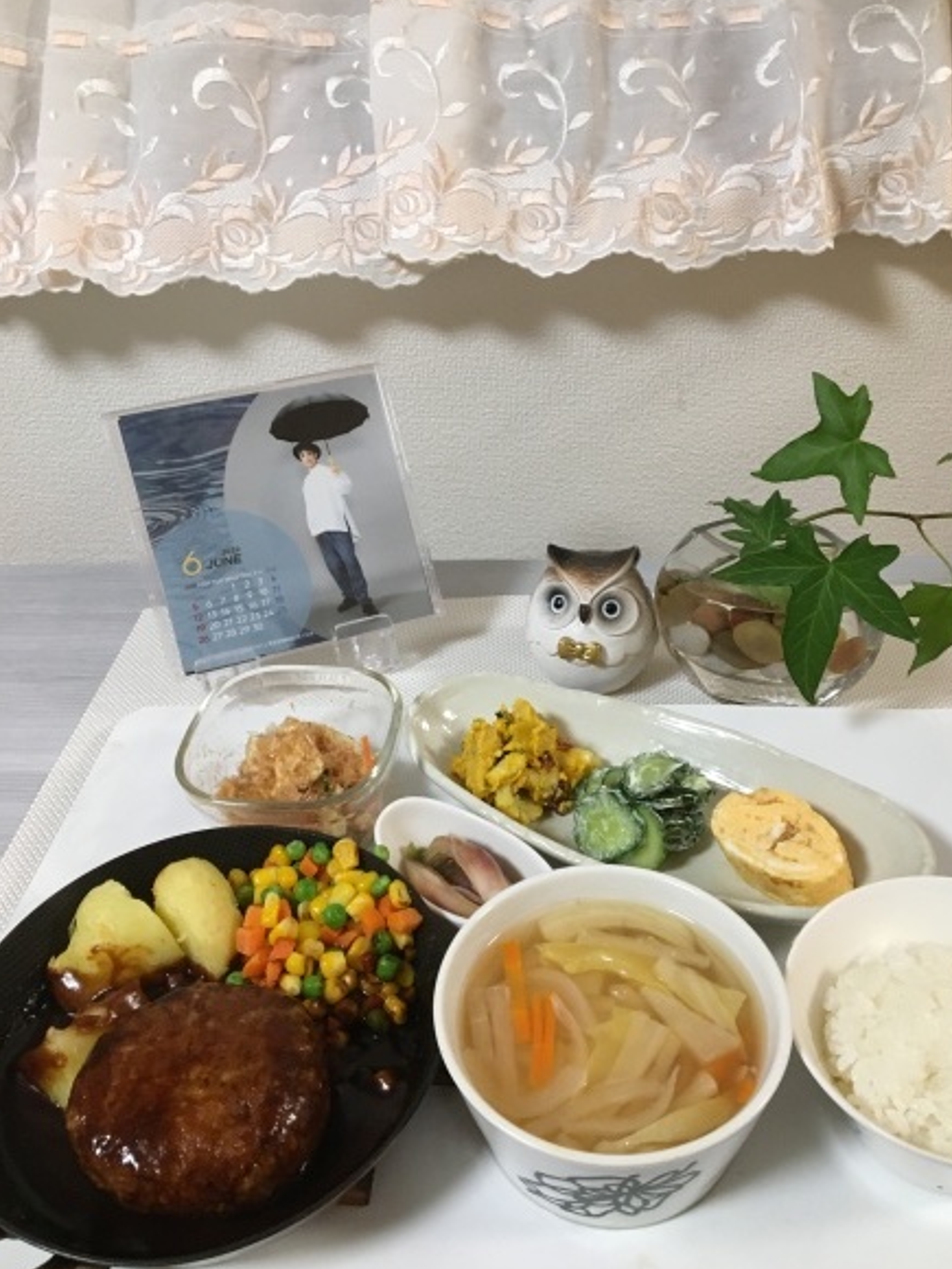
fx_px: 1100
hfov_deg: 46.8
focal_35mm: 30
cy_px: 650
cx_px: 490
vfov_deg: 60.0
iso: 160
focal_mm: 4.15
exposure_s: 1/30
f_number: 2.2
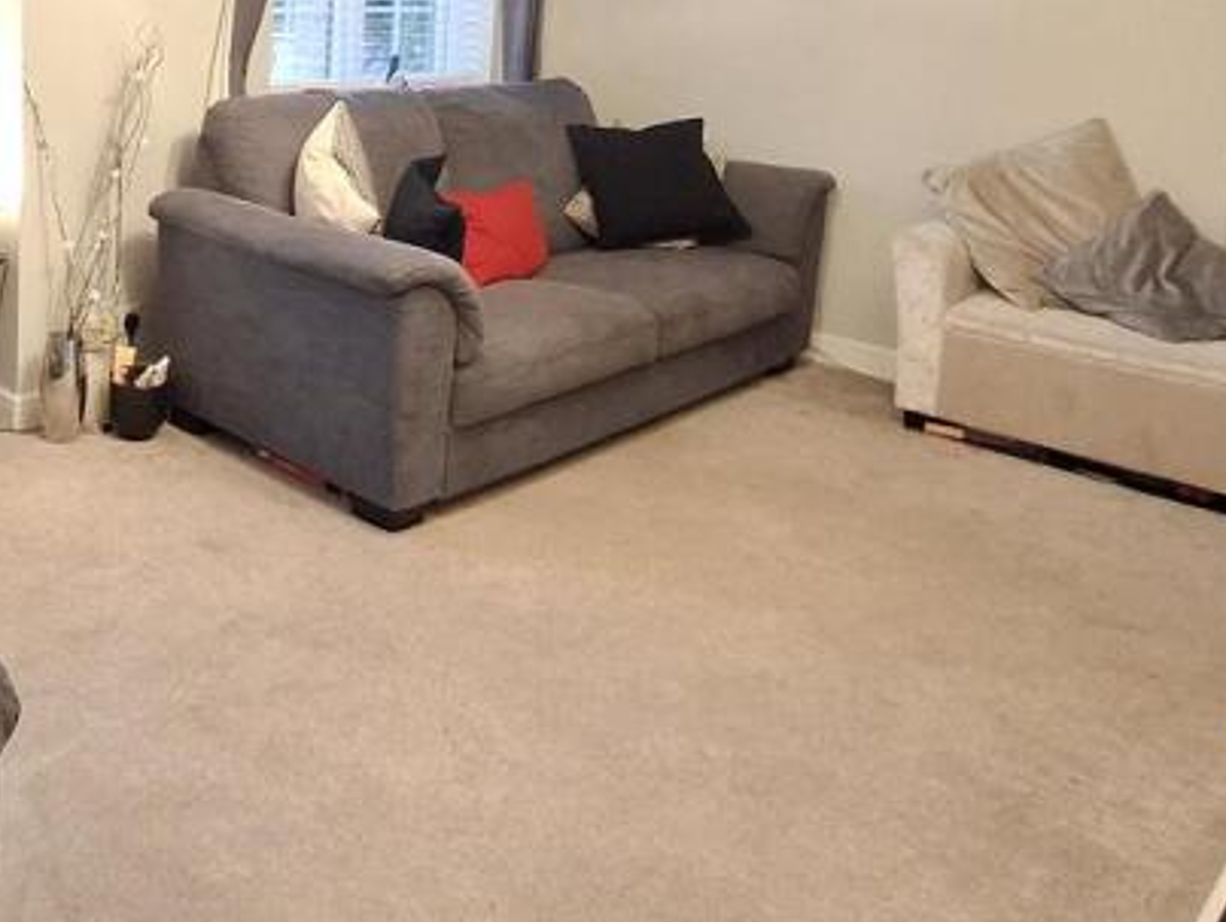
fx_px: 1170
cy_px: 119
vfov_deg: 40.3
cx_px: 94
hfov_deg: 48.7
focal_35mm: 33
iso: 250
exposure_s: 1/24
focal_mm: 1.74
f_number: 2.2
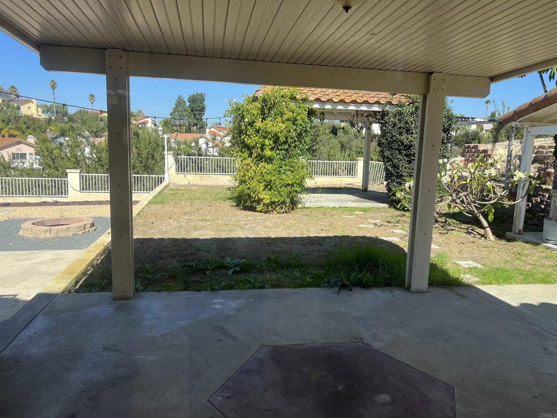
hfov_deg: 67.3
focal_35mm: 26
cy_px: 209
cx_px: 278
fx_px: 418
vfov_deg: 53.1
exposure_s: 1/2008
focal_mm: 5.7
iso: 50
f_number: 1.5
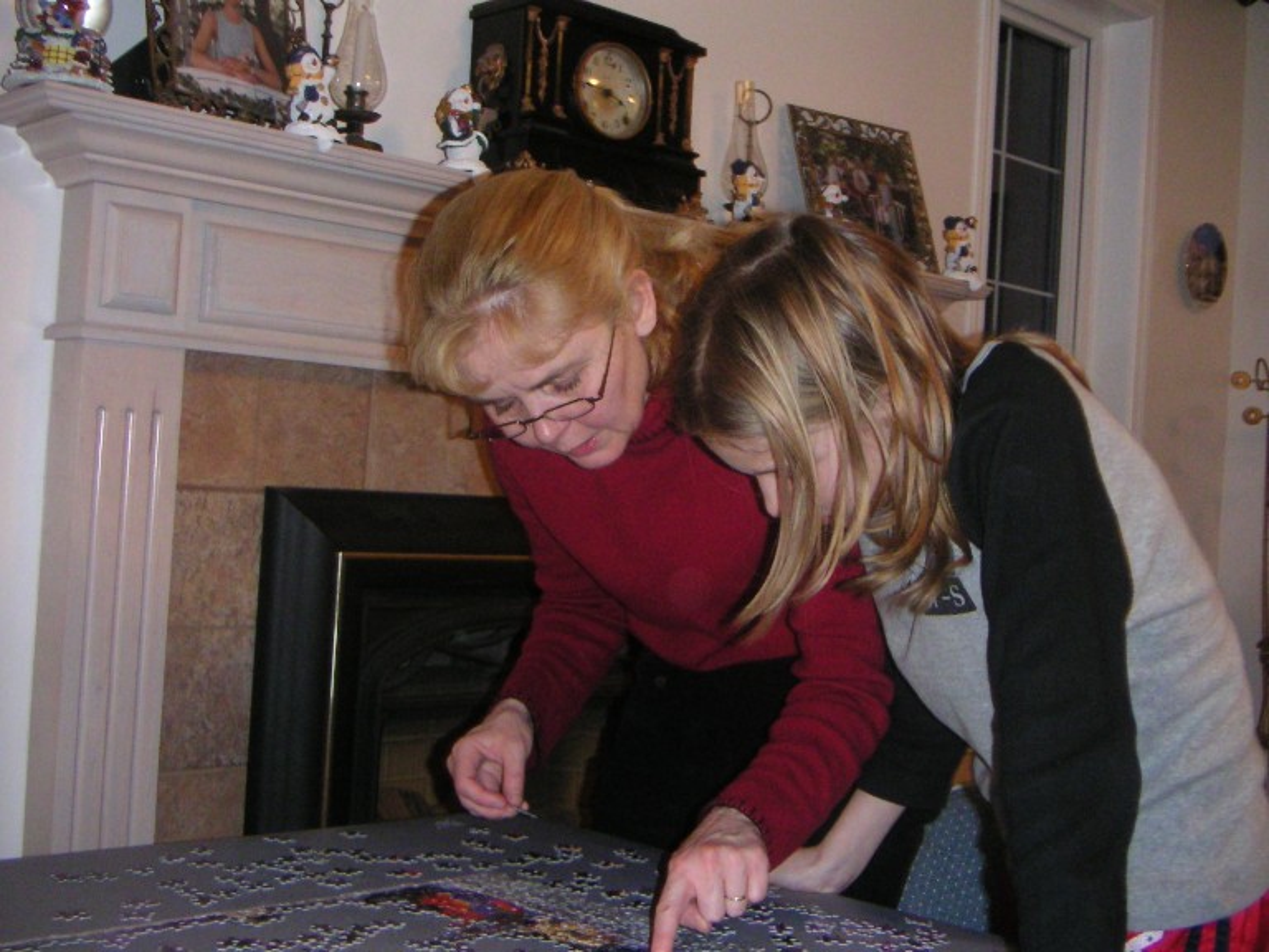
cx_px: 634
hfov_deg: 42.1
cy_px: 476
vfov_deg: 32.2
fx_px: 1650
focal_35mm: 45
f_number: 3
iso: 200
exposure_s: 1/45
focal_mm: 5.9
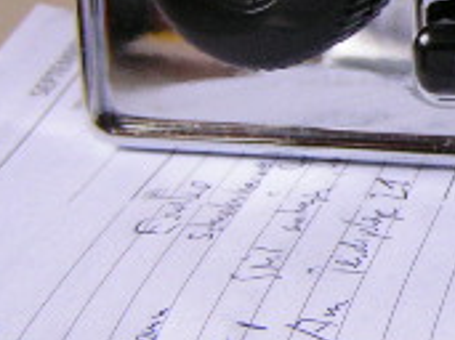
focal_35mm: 142
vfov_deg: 10.3
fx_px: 1865
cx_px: 758
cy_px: -11
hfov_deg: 12.9
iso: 100
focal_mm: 6.3
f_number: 2.8
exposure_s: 1/40
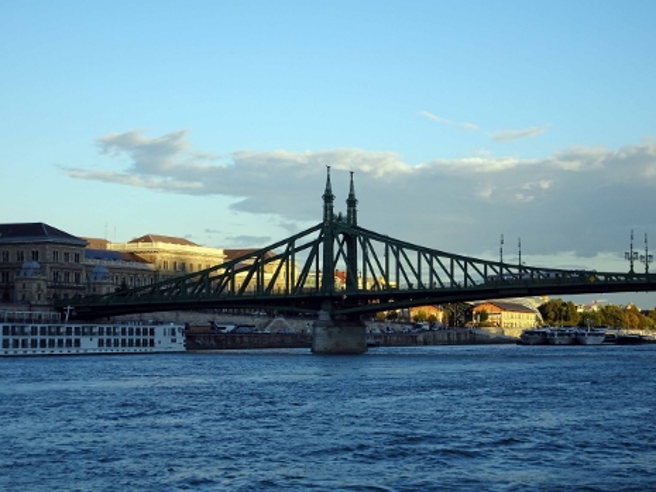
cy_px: 246
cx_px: 328
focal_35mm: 73
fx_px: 1384
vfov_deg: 20.2
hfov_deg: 26.7
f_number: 5
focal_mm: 12.42
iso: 80
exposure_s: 1/200
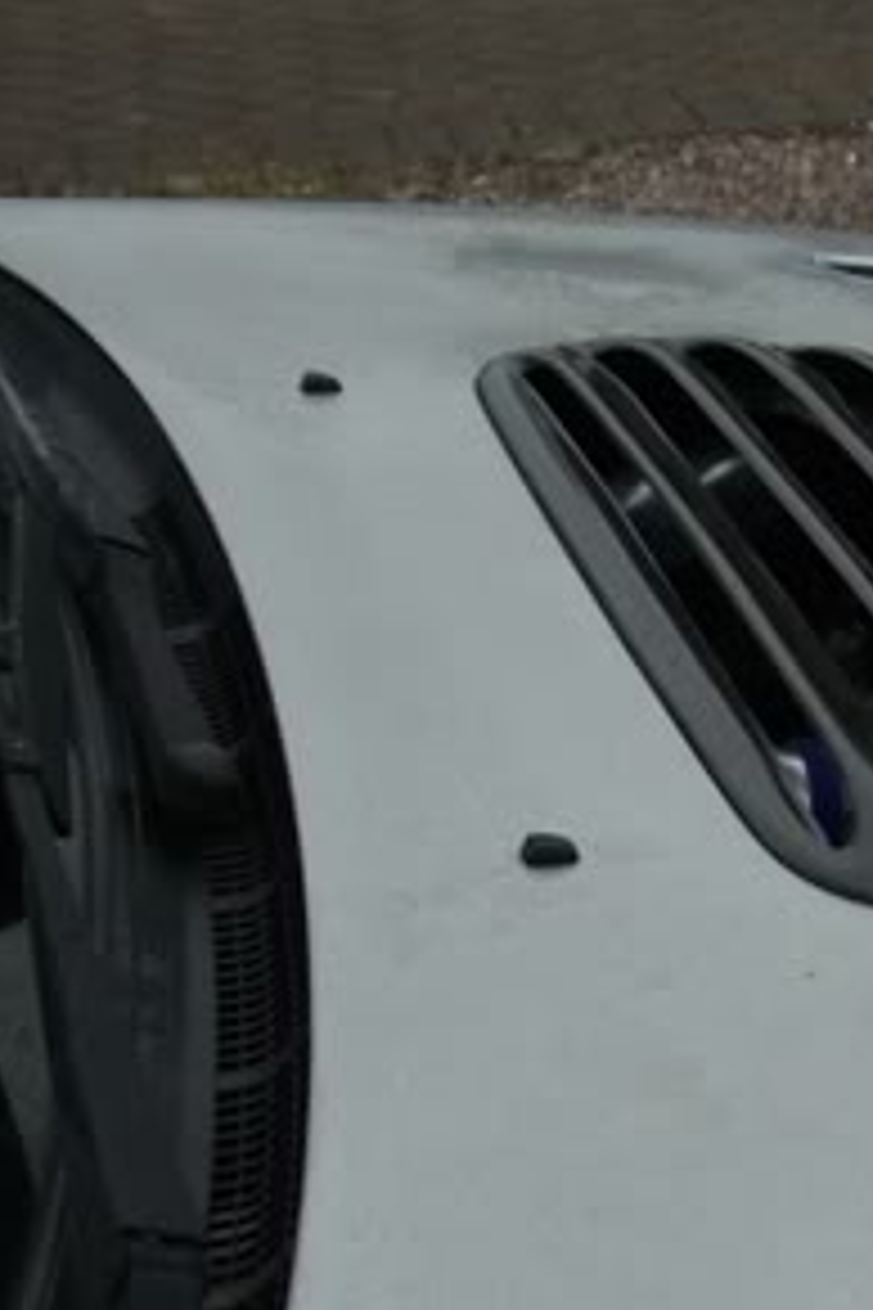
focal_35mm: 87
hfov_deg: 15.2
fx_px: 3164
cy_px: 774
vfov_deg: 23.3
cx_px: 994
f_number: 2.8
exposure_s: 1/160
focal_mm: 7.9
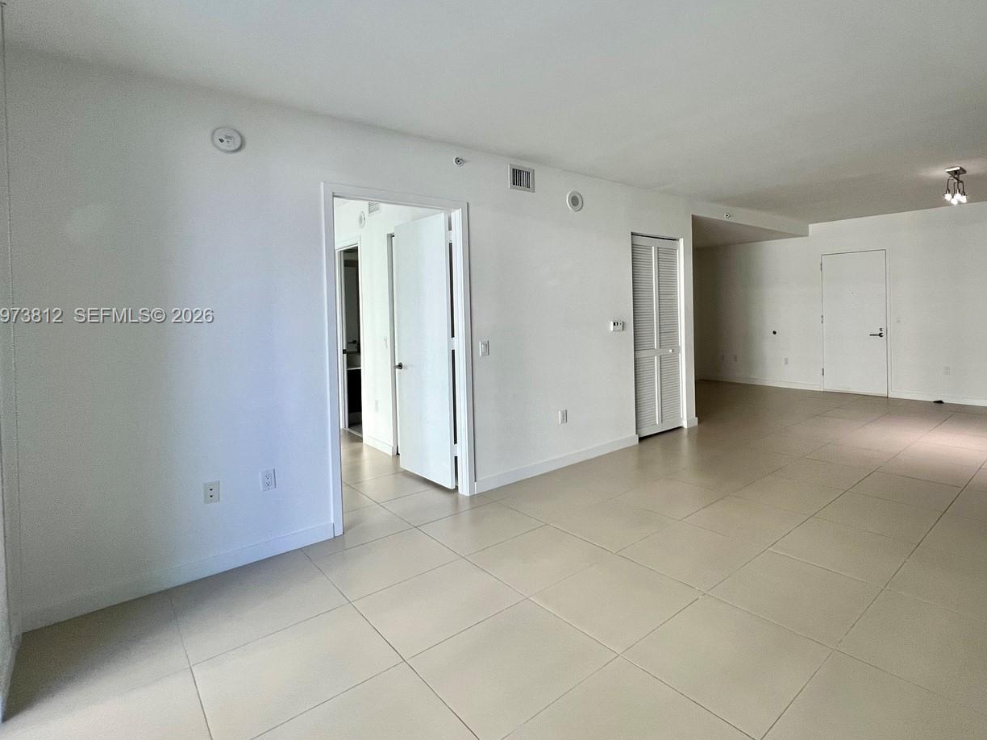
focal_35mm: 17
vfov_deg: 74.3
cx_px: 607
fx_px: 485
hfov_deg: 89.5
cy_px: 317
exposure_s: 1/120
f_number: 1.8
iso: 125
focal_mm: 1.57
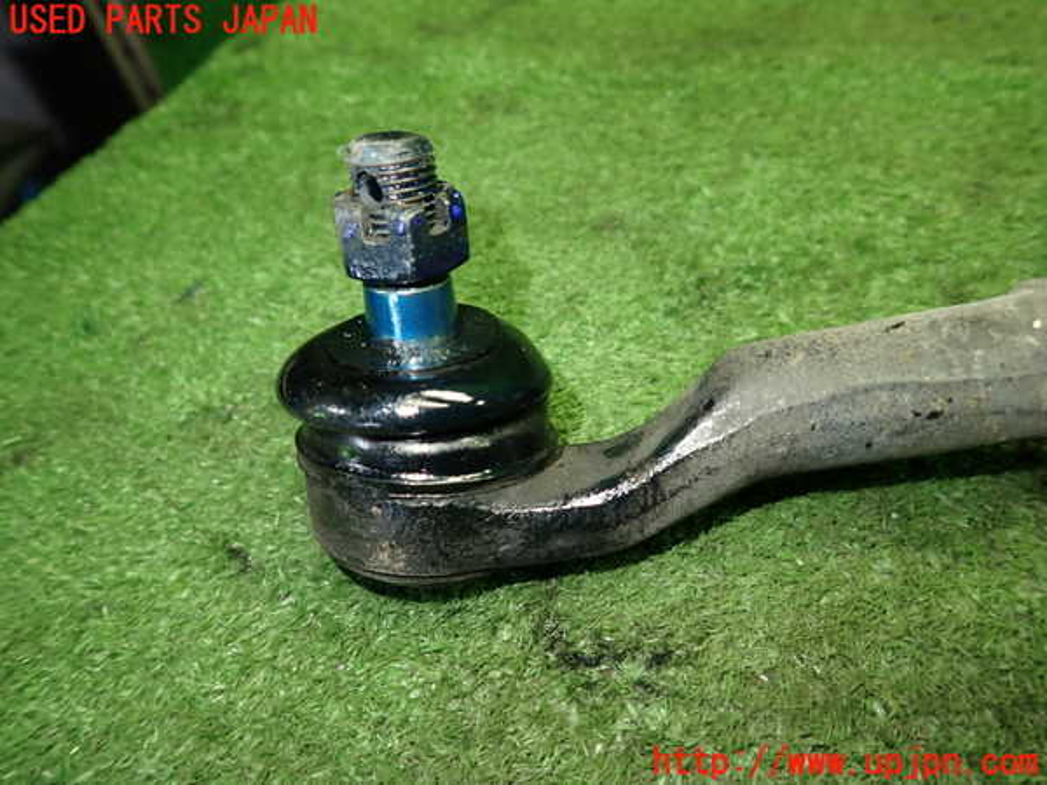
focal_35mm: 25
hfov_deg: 69.4
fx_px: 756
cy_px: 392
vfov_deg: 54.9
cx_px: 524
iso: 200
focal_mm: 4.5
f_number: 2
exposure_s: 1/30
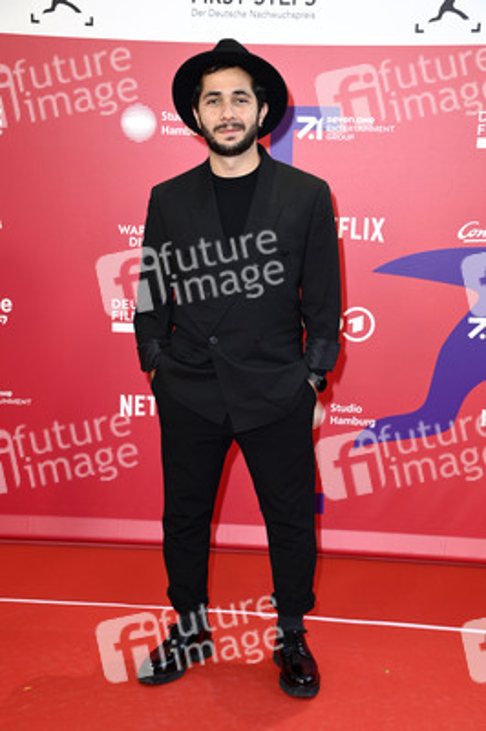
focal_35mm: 62
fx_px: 1258
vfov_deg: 32.4
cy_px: 366
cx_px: 243
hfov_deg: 21.9
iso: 640
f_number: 5.6
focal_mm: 62
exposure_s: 1/250
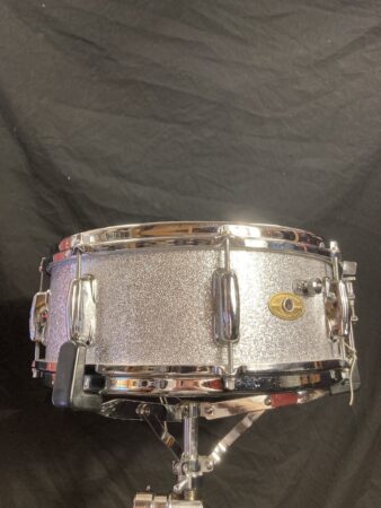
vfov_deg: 63.4
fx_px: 411
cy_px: 254
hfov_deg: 49.8
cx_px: 190
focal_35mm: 28
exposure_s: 1/60
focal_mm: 3.99
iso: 160
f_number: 1.8
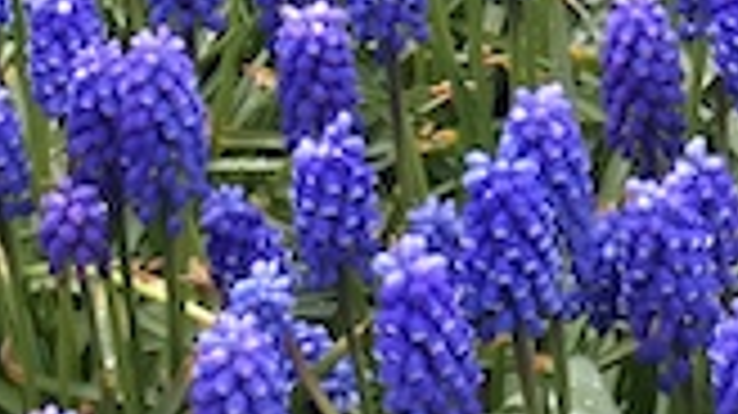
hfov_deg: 13.8
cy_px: -572
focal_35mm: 154
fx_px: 3012
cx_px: 716
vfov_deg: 7.4
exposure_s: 1/40
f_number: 2.2
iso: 40
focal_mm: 4.15
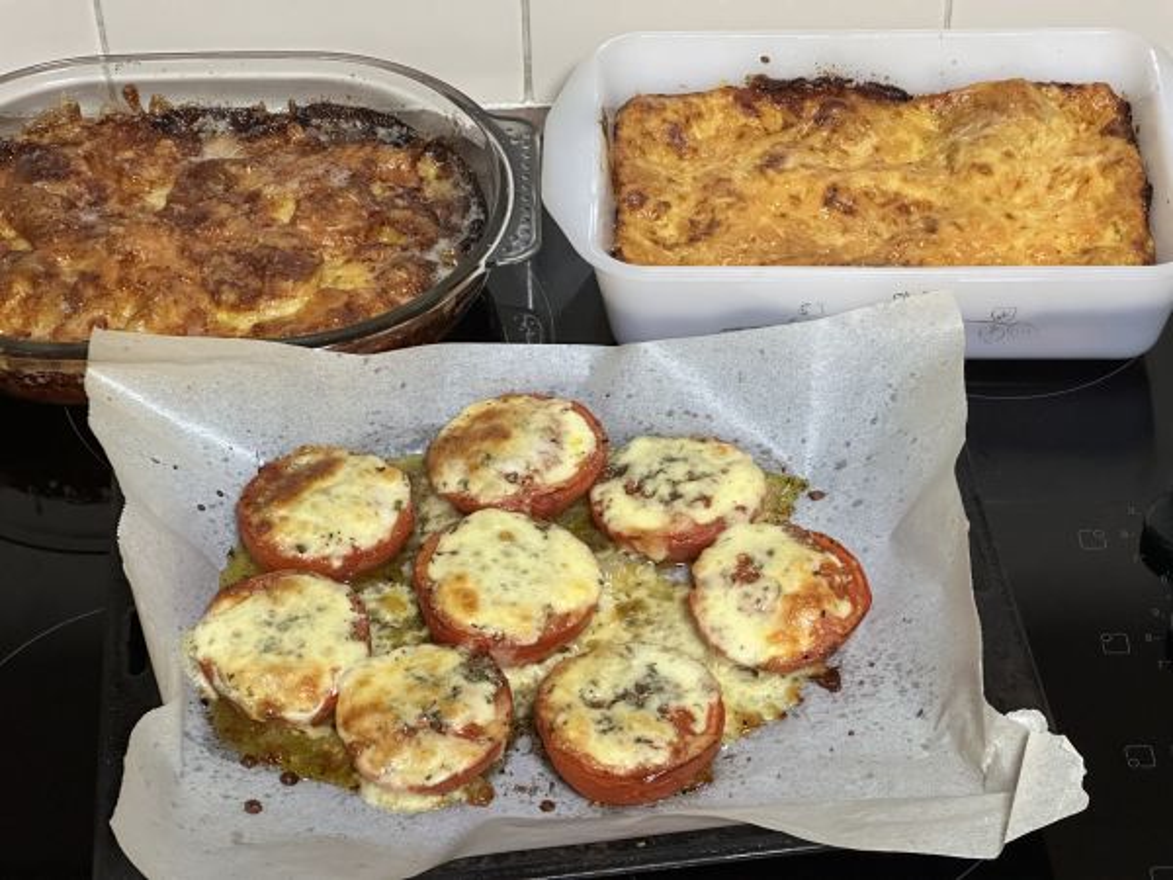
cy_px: 440
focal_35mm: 77
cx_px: 586
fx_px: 2609
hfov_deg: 25.3
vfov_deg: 19.1
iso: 640
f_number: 2.8
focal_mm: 9
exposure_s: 1/34
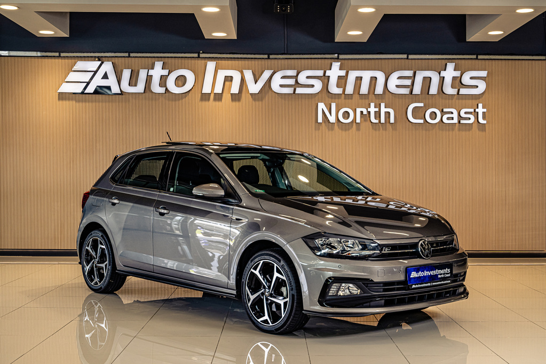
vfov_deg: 27.0
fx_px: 758
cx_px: 273
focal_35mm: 50
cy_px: 182
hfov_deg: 39.6
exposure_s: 1/200
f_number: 5
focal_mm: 50
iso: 500
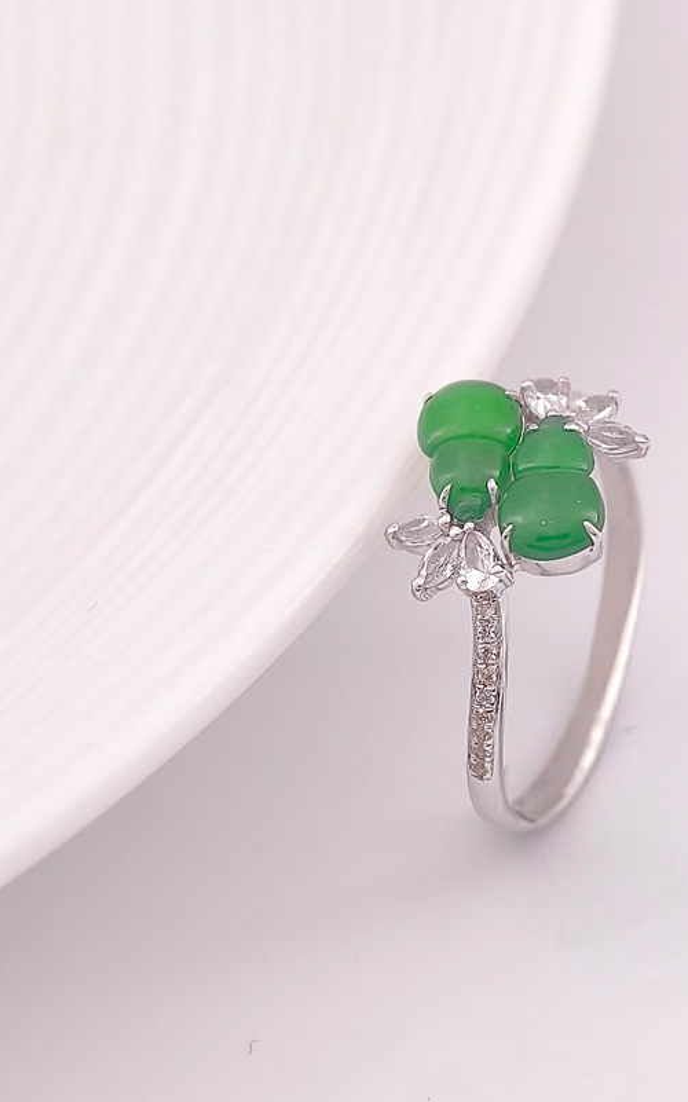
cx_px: 354
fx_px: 6426
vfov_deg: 9.8
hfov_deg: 6.1
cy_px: 358
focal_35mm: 214
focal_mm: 22.48
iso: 125
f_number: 2.67
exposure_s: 1/200
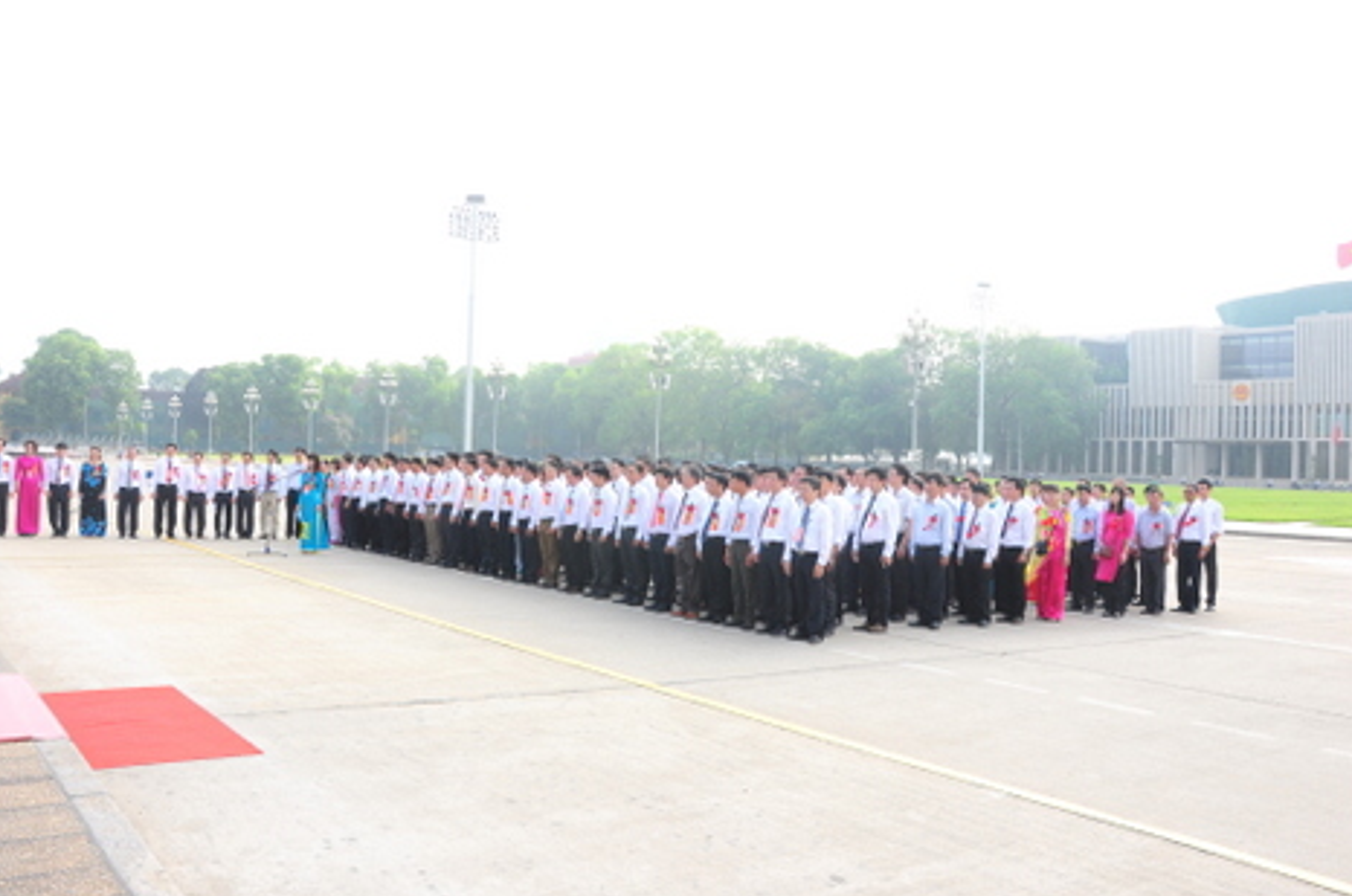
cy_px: 444
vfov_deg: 44.8
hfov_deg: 63.7
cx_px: 653
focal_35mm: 29
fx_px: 1087
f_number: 10
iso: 320
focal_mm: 18
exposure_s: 1/160
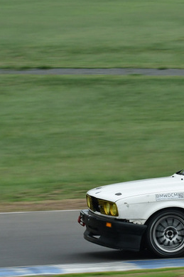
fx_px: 2747
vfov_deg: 5.8
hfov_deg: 3.8
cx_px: 282
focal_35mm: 358
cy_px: 90
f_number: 11
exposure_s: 1/250
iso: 1250
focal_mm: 116
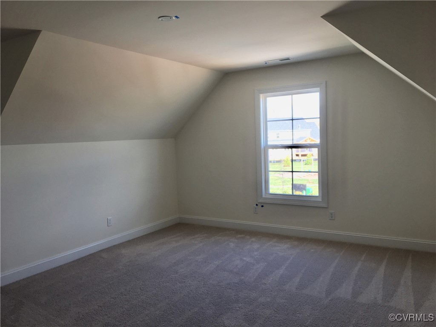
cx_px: 218
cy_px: 164
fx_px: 365
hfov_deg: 61.7
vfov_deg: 48.2
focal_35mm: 29
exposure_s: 1/40
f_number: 2.2
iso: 25
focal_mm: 4.15
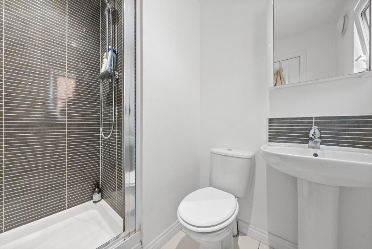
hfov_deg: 112.6
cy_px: 124
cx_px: 186
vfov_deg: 90.1
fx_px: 124
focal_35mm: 12
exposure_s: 1.6
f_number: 22
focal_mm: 12
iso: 800
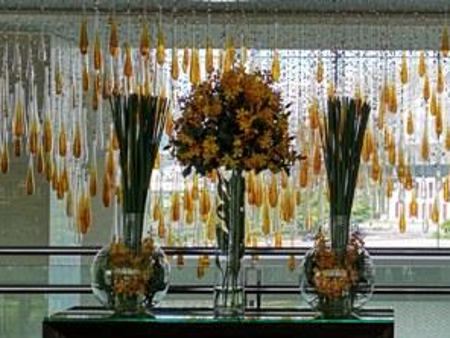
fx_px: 949
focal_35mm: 73
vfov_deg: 20.2
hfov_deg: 26.0
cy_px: 189
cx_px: 391
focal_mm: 3.95
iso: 50
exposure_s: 1/475
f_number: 1.8
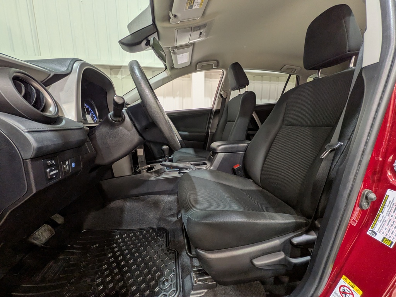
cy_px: 148
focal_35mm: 14
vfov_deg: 85.7
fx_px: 160
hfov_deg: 102.1
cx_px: 198
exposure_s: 1/30
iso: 72
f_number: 2.2
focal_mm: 1.83
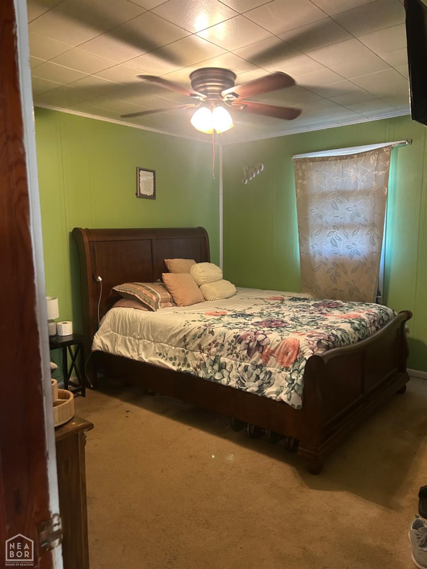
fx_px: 428
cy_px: 284
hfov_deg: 53.1
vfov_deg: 67.3
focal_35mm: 26
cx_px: 214
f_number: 1.5
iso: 400
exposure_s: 1/40
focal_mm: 5.7
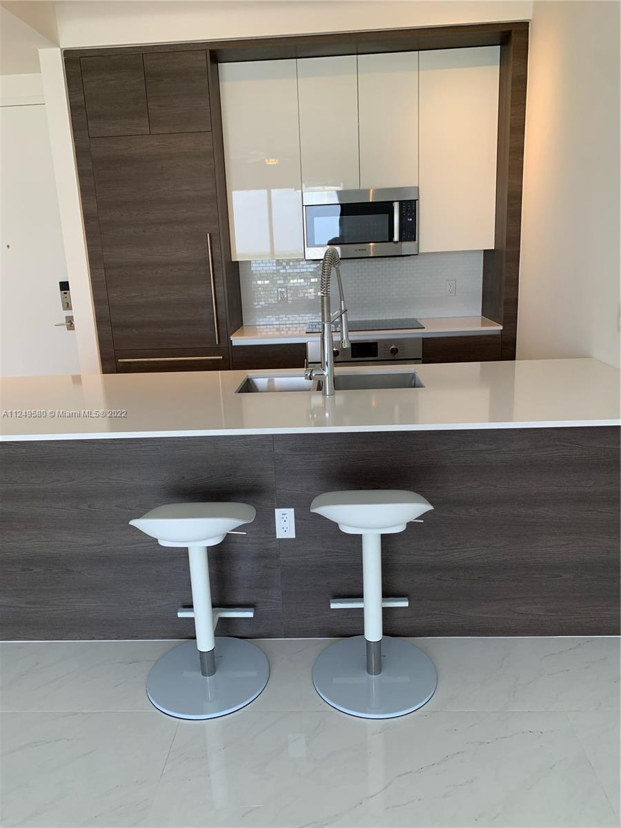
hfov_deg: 53.1
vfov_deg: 67.3
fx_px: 622
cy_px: 414
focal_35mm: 26
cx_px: 310
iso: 80
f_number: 1.8
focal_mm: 4.25
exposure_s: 1/120
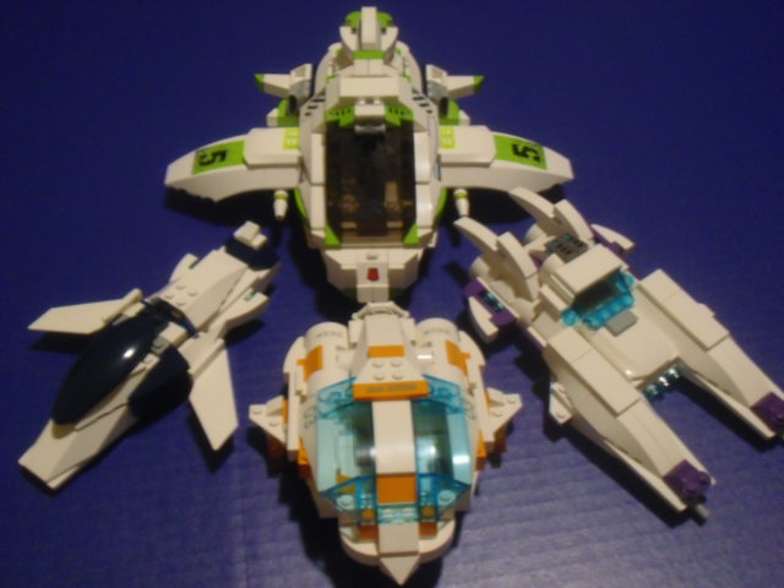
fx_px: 883
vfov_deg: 36.8
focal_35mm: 39
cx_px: 392
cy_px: 294
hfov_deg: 47.9
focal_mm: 6.51
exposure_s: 1/4
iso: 400
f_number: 3.1
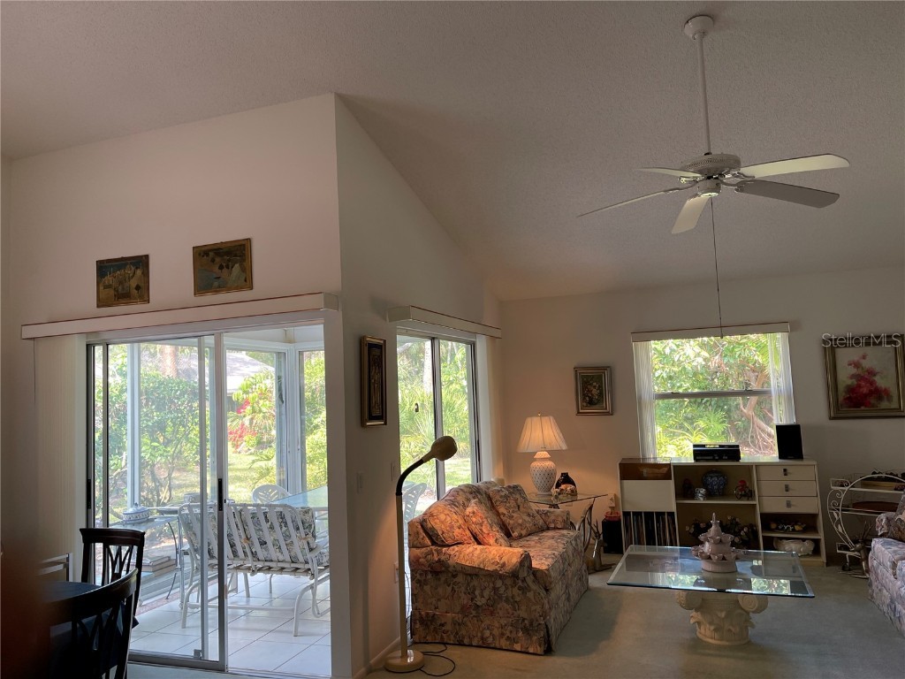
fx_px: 654
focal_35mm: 25
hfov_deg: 69.4
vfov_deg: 54.9
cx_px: 452
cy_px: 340
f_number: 1.6
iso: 80
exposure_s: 1/120
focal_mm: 5.1
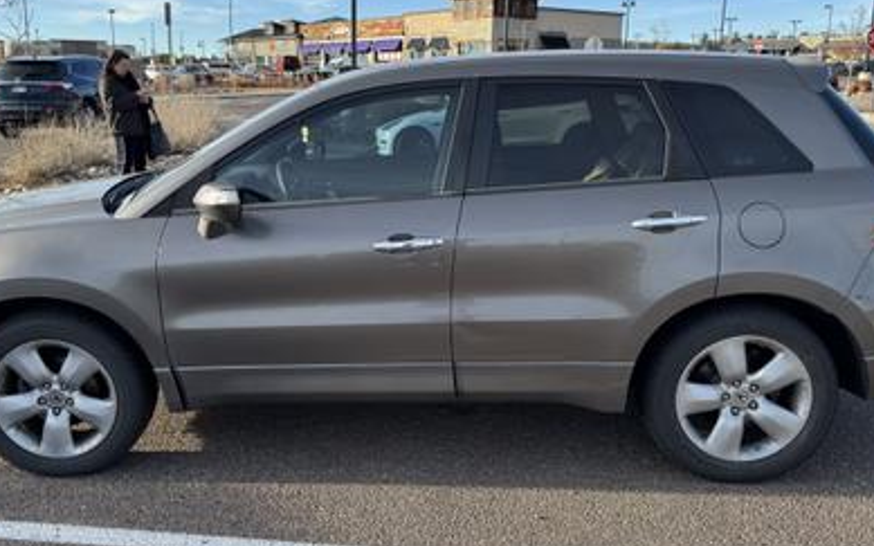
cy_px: 247
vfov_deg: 38.3
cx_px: 393
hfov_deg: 58.0
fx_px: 786
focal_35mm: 33
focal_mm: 6.76
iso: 80
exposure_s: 1/1488
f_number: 1.78
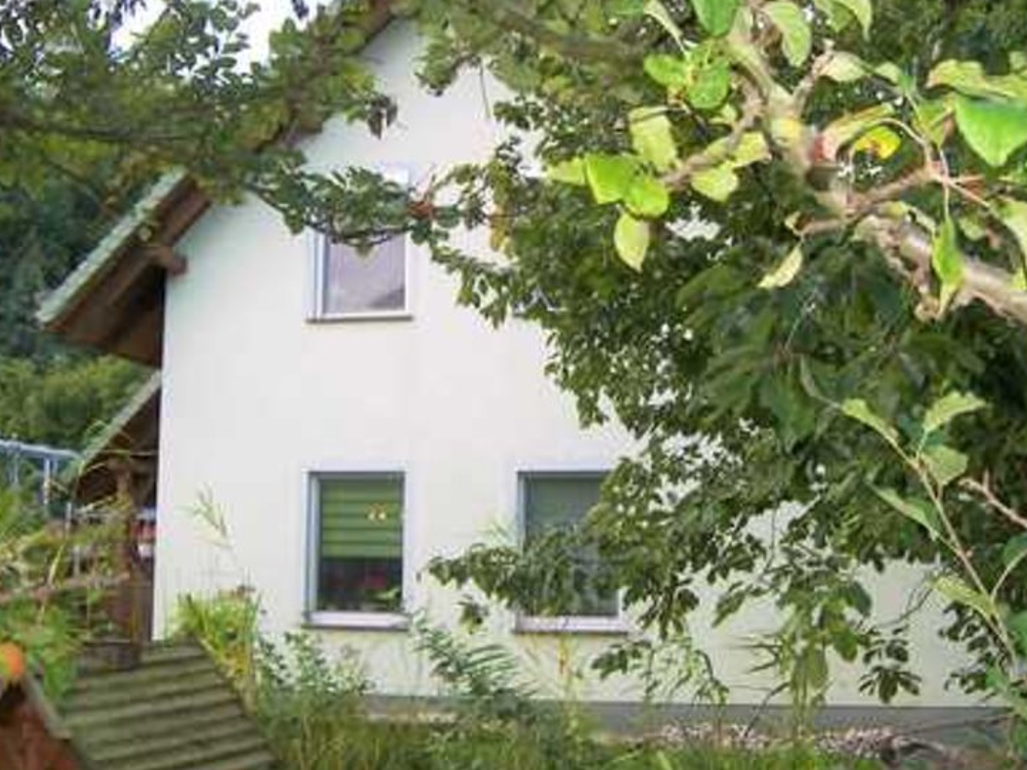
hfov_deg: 46.8
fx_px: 1187
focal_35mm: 40
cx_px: 472
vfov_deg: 36.0
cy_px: 375
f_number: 2.8
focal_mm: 5
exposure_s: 1/125
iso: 50
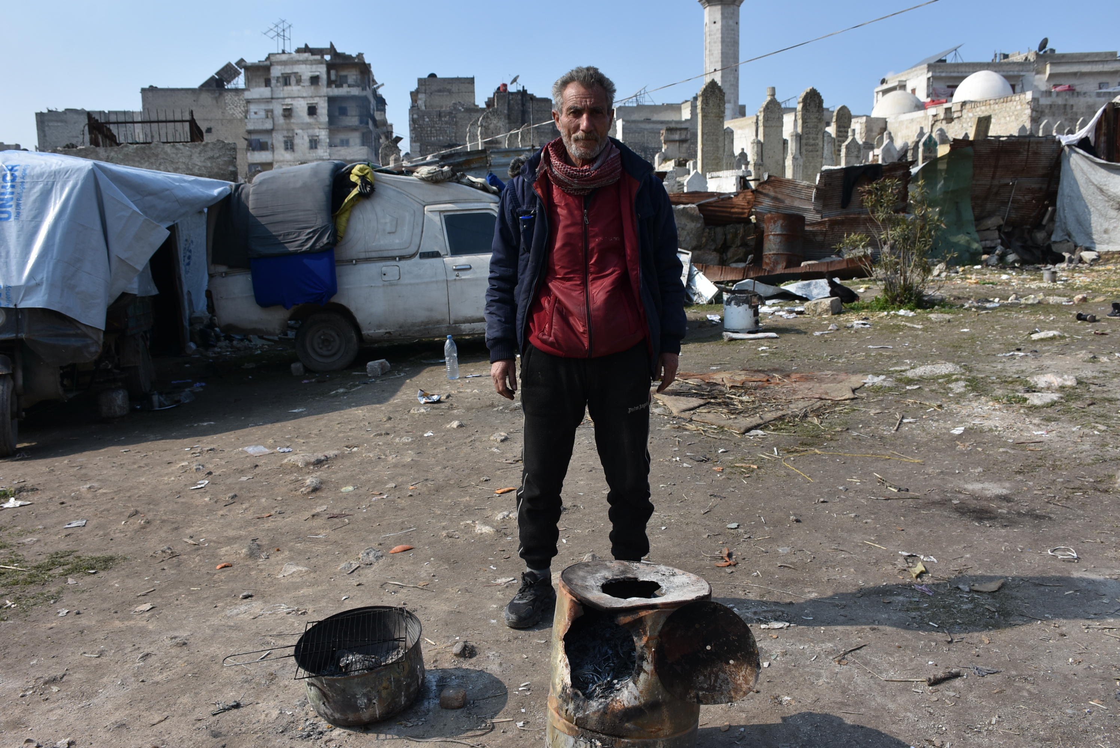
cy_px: 374
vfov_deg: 40.0
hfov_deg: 57.2
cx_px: 560
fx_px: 1027
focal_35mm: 33
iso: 100
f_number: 7.1
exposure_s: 1/200
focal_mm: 22
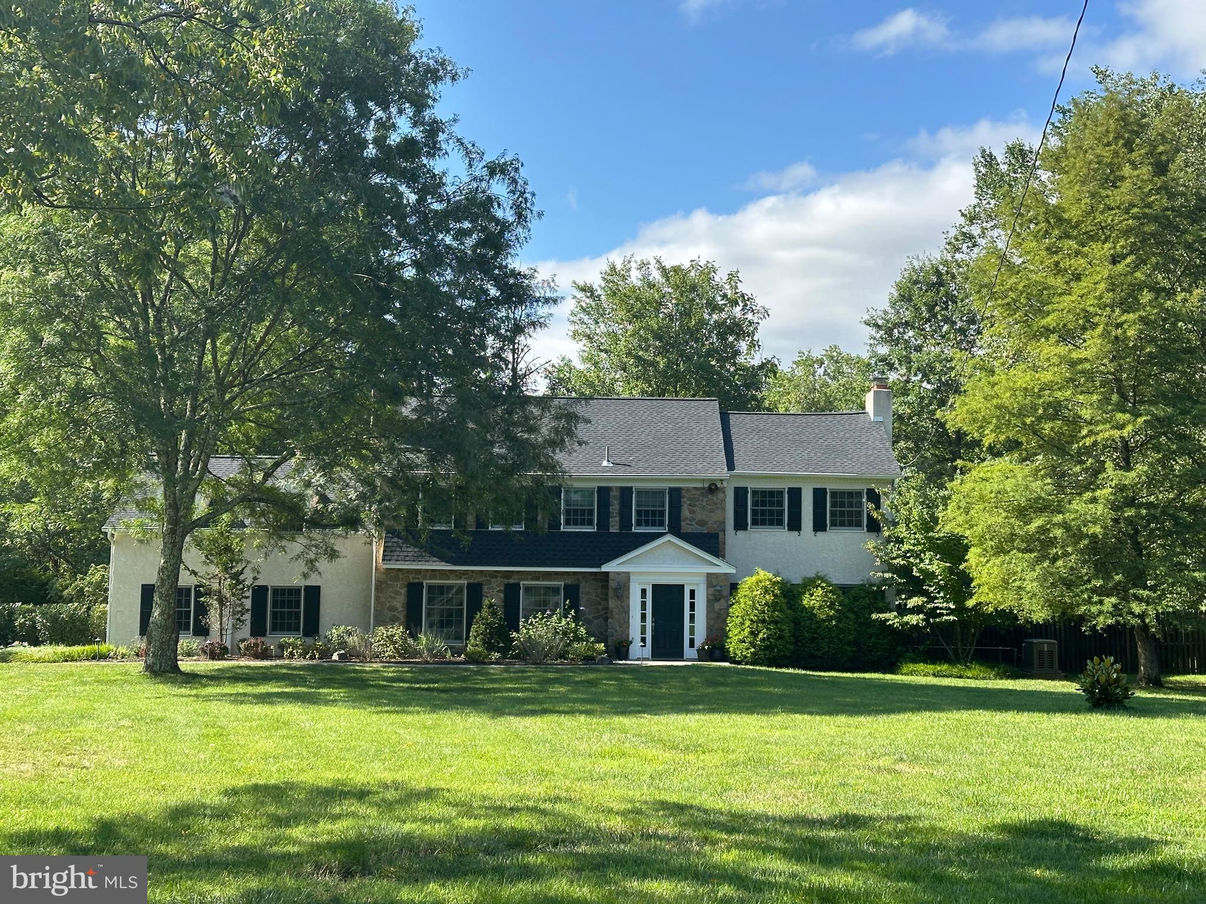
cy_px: 452
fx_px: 1672
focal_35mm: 48
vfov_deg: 30.3
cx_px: 603
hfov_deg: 39.7
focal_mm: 6.86
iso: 64
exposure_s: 1/1815
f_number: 1.78
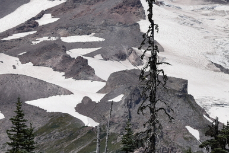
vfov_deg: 4.5
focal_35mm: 305
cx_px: 228
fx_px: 1942
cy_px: -14
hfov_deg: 6.7
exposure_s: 1/400
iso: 100
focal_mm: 92
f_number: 10
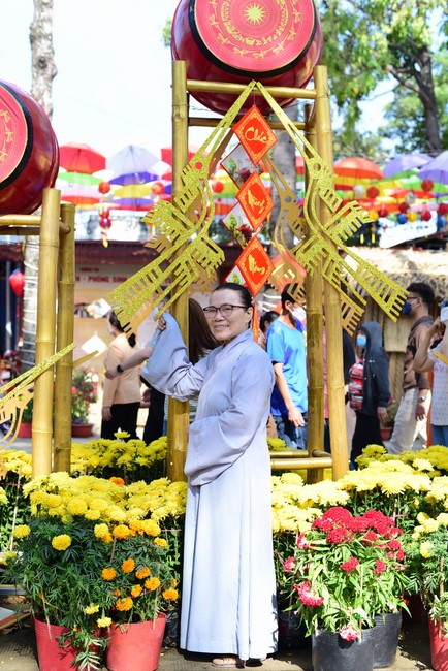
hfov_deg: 27.0
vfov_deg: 39.6
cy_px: 336
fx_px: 932
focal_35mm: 50
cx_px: 224
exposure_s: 1/250
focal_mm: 50
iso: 125
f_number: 4
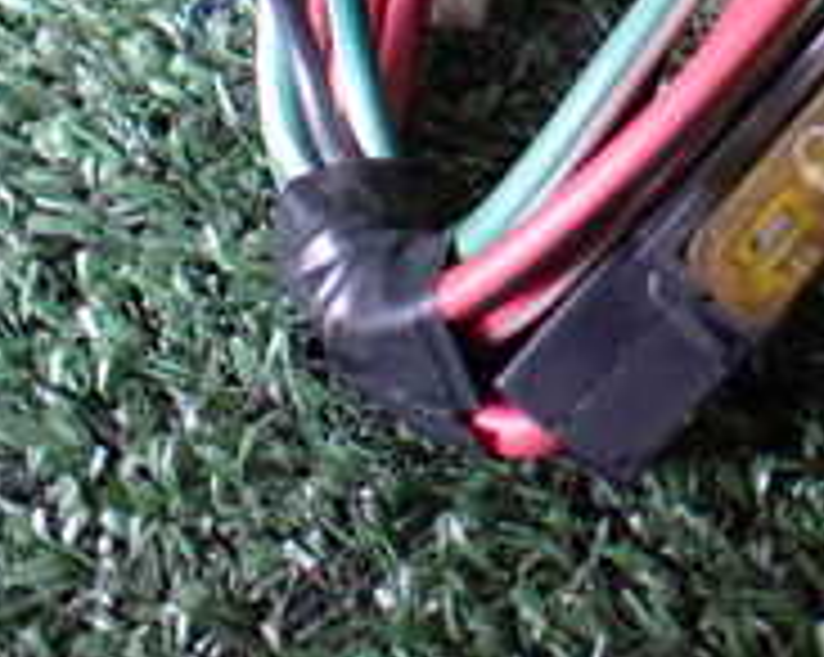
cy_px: -342
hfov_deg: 18.7
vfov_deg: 14.8
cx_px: 1027
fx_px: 2339
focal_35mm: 96
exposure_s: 1/30
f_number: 2.3
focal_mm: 5.4
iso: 800
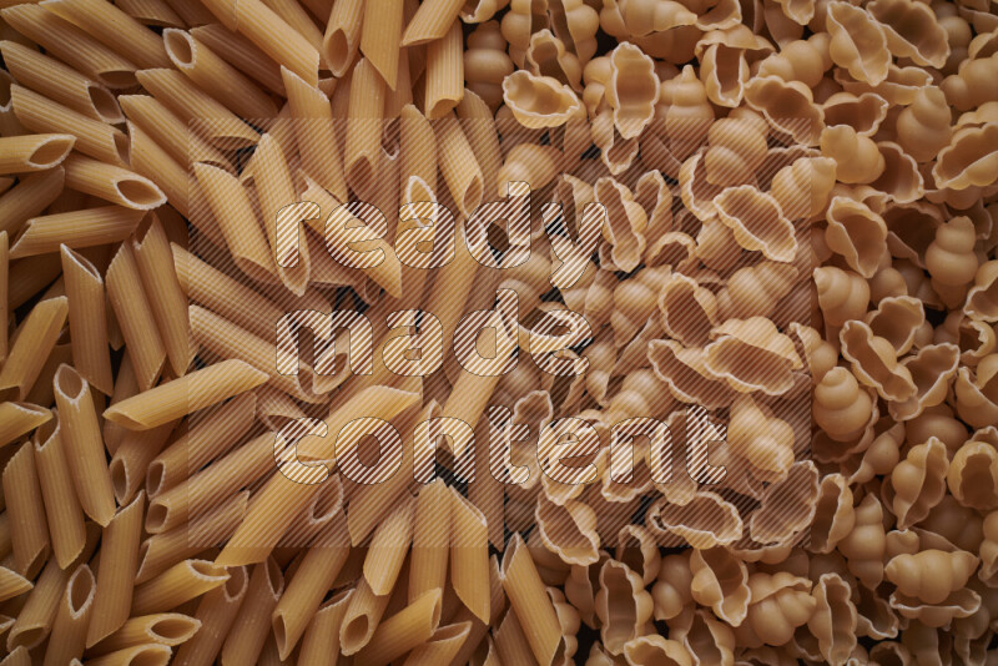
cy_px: 333
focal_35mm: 50
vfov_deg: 27.0
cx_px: 499
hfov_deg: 39.6
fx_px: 1387
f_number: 8
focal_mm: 50
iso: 160
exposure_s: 1/100
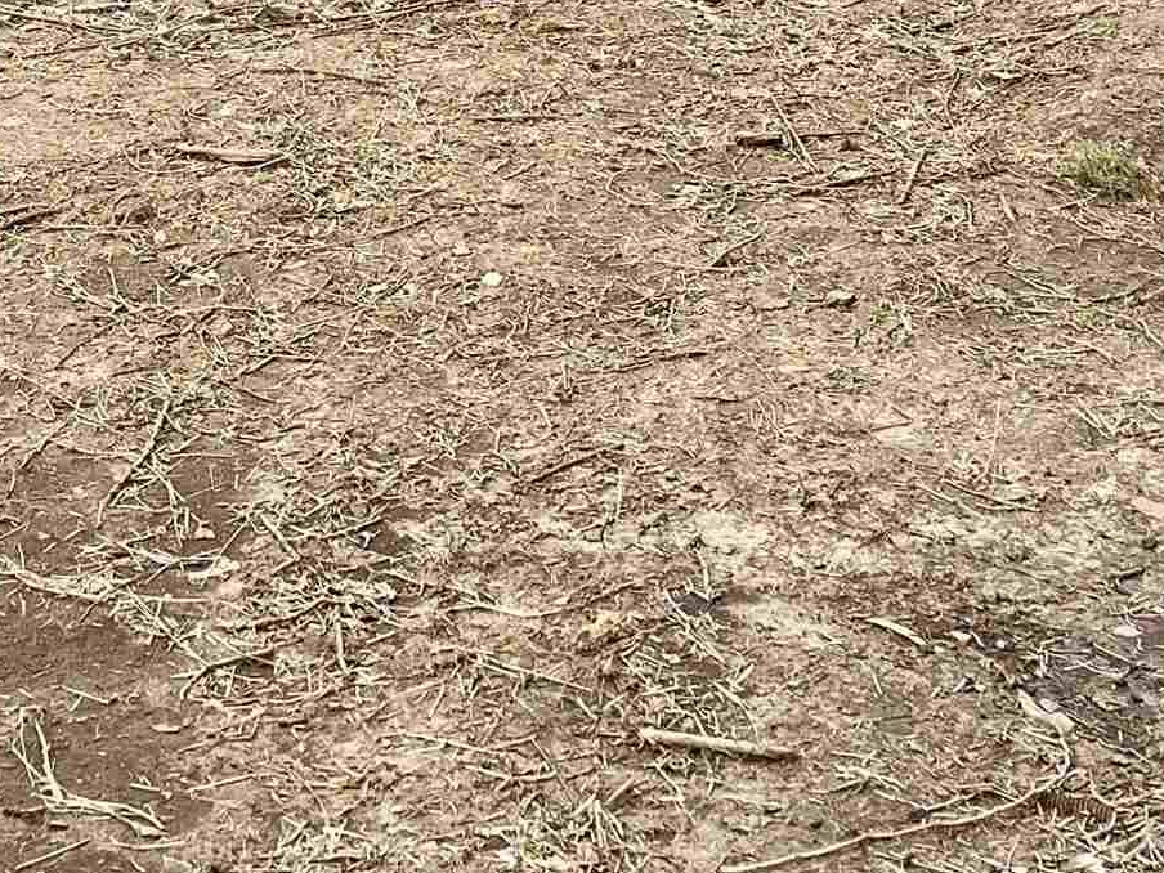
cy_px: -230
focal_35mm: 85
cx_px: 438
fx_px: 2858
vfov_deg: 16.5
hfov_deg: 23.0
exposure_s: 1/1238
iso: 32
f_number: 1.6
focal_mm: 5.1
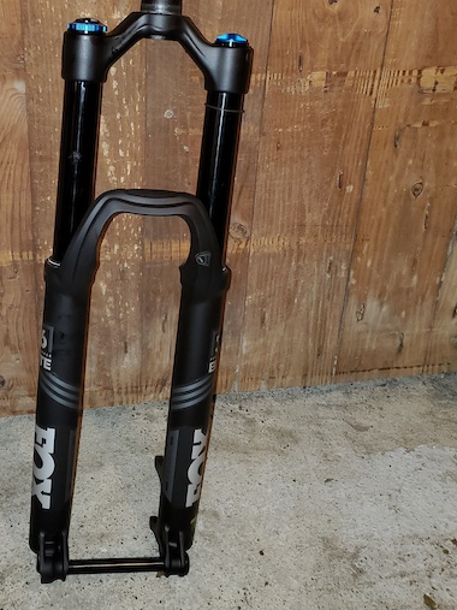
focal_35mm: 41
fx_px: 722
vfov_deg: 45.0
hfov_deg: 34.6
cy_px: 193
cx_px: 137
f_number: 1.5
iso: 100
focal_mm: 4.3
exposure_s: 1/24
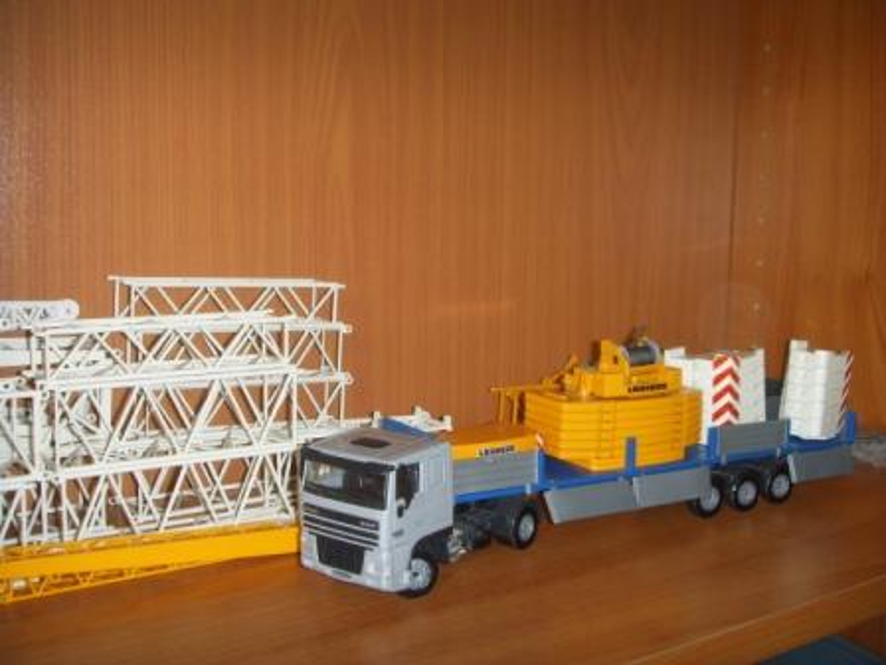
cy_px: 332
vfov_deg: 36.8
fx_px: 998
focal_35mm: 39
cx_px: 443
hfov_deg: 47.9
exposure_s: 1/45
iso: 100
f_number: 3.5
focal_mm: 6.6
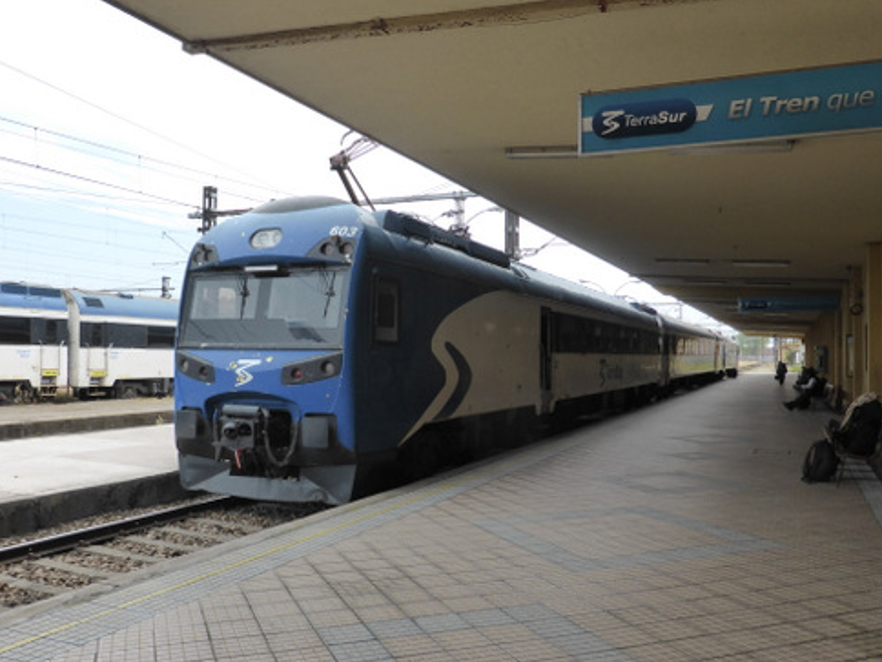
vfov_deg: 45.4
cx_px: 419
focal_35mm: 31
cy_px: 332
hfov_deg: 58.3
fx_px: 790
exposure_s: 1/800
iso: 200
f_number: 3.3
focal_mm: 4.3
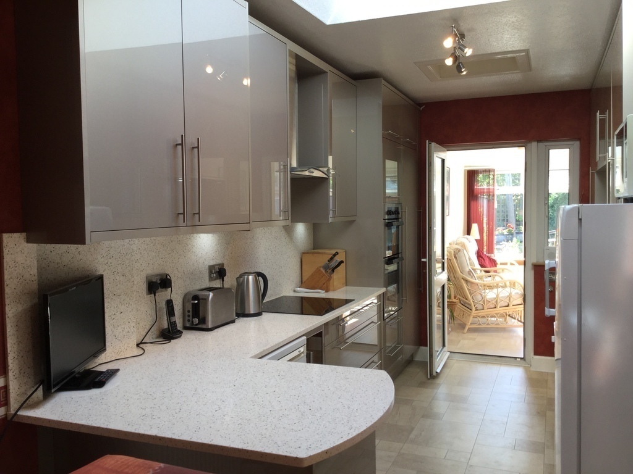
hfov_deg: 58.4
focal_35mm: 31
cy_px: 237
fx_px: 567
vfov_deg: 45.4
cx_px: 316
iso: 25
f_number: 2.4
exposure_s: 1/50
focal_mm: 3.3
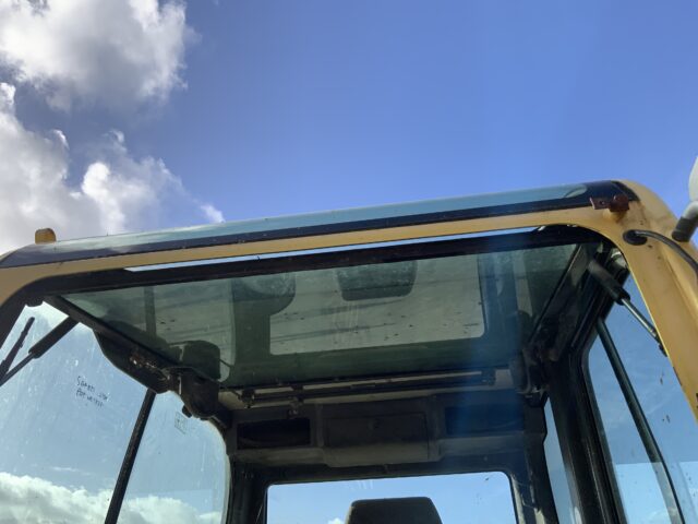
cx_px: 349
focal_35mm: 29
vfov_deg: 48.2
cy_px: 262
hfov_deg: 61.7
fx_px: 585
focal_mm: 3
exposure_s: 1/1279
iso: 16
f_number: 1.8
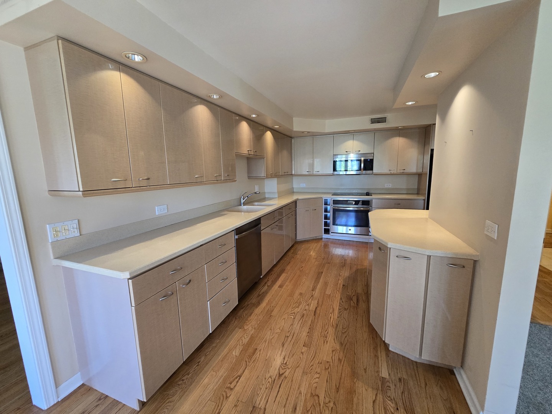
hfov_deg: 106.2
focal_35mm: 13
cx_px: 276
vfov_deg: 89.9
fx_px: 207
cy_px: 207
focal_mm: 2.2
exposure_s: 1/60
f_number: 2.2
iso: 320
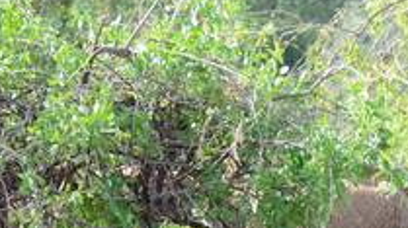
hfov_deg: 2.8
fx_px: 8242
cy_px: 334
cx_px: 511
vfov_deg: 1.6
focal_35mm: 763
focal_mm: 145
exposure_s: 1/500
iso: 360
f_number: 5
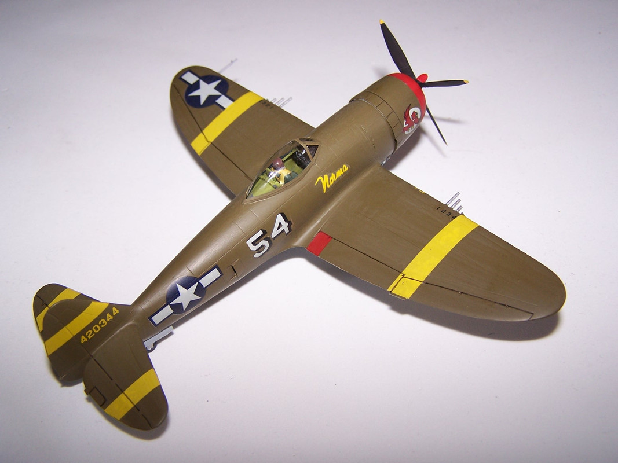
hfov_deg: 49.0
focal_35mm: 38
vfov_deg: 37.7
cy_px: 232
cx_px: 309
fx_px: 678
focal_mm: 6.3
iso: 80
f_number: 2.8
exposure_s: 1/60
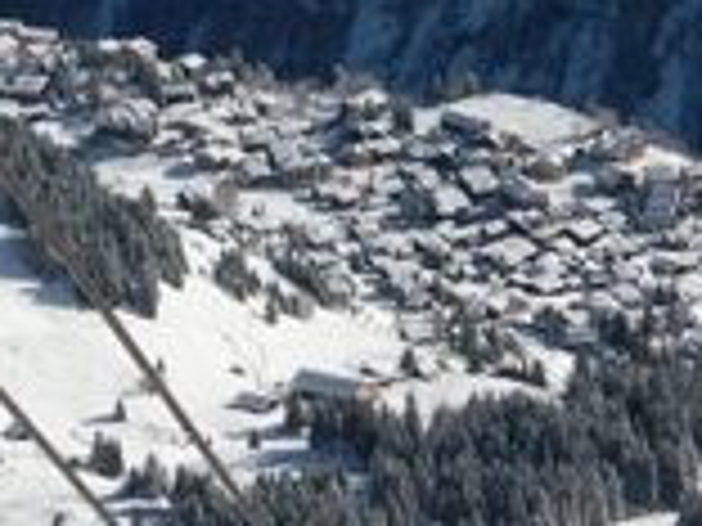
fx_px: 5841
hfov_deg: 6.9
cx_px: 360
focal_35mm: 288
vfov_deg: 5.2
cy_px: 202
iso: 100
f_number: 5.1
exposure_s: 1/1000
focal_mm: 16.5
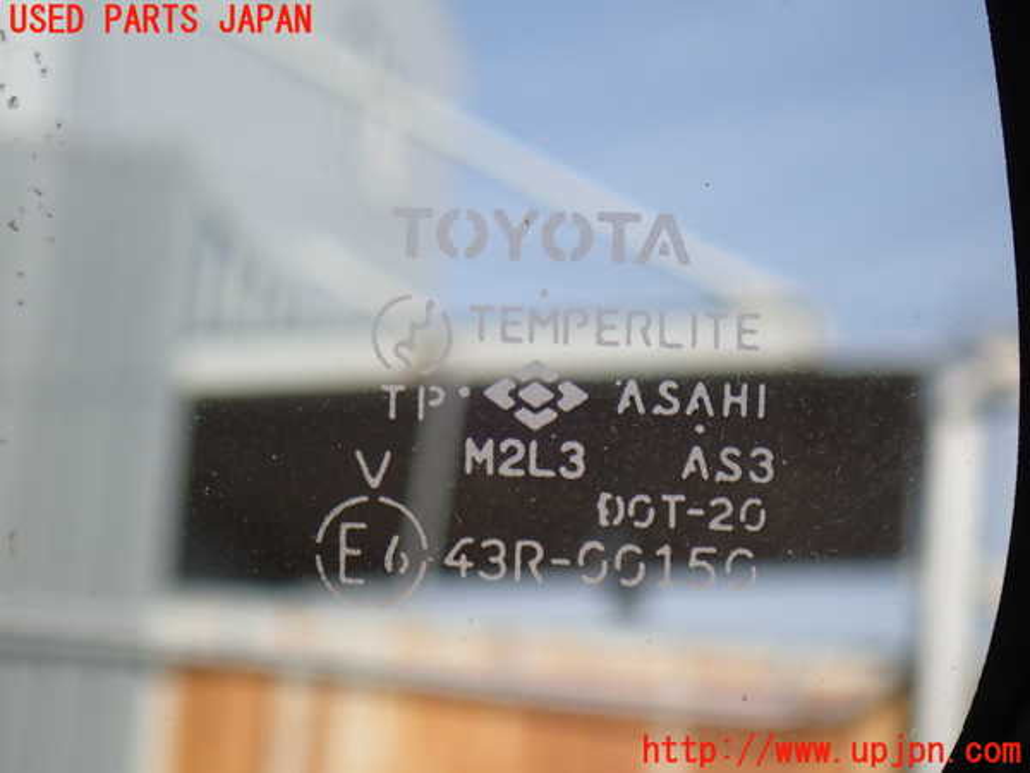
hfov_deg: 19.6
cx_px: 515
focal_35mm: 100
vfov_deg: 14.8
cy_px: 386
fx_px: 2976
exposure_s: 1/200
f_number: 4.9
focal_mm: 18
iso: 160
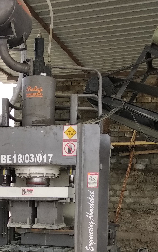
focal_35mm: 59
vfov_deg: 32.7
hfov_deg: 21.9
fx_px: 406
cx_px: 46
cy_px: 231
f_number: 2.2
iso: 200
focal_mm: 3.81
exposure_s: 1/267
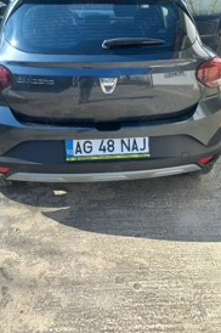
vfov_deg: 49.9
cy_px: 113
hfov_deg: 35.0
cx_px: 107
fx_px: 351
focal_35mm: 38
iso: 25
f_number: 1.8
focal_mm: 4.6
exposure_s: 1/278
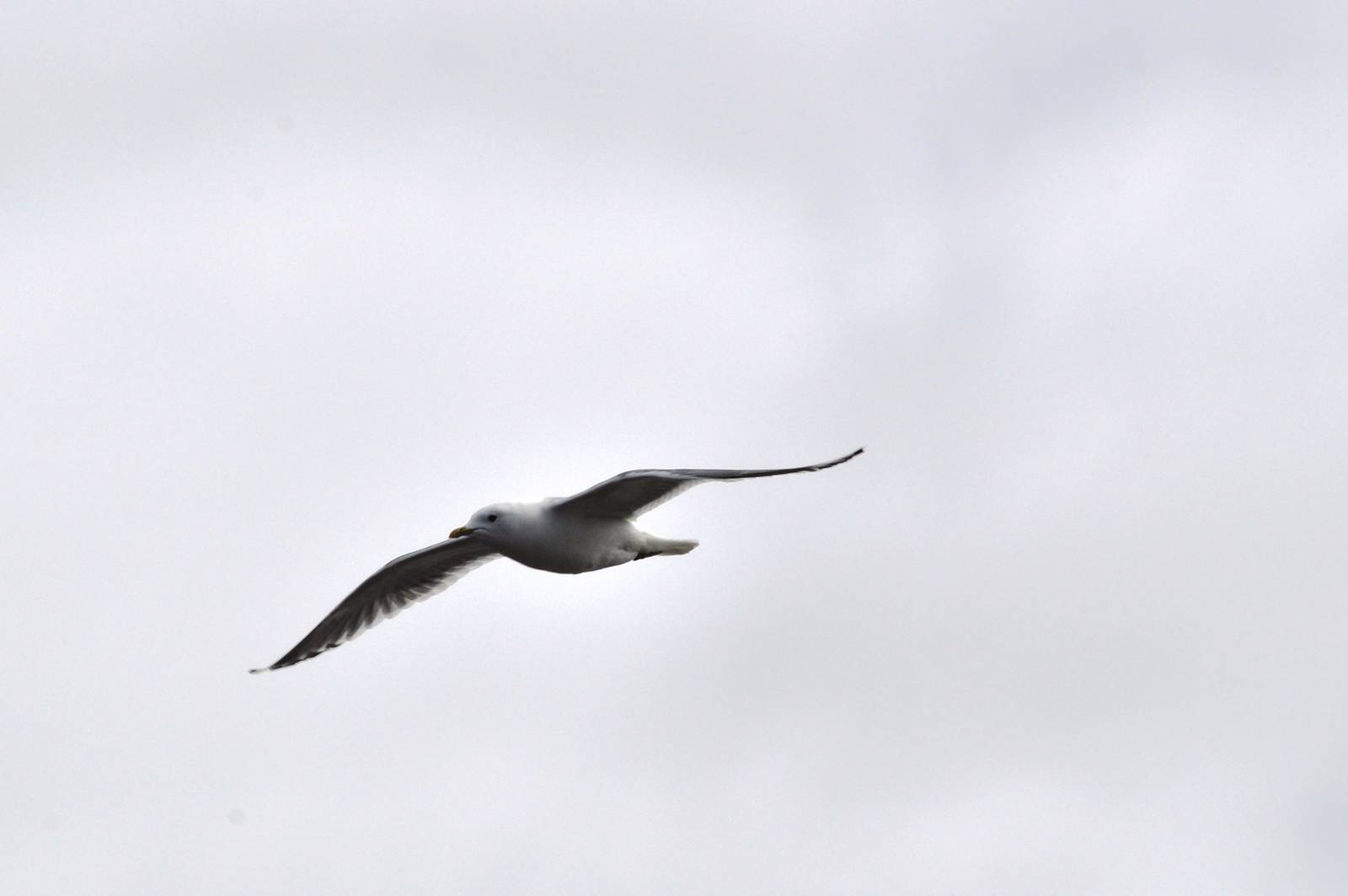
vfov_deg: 3.0
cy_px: 448
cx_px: 674
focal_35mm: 450
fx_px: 16831
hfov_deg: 4.6
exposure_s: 1/800
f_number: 13
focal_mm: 300
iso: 200
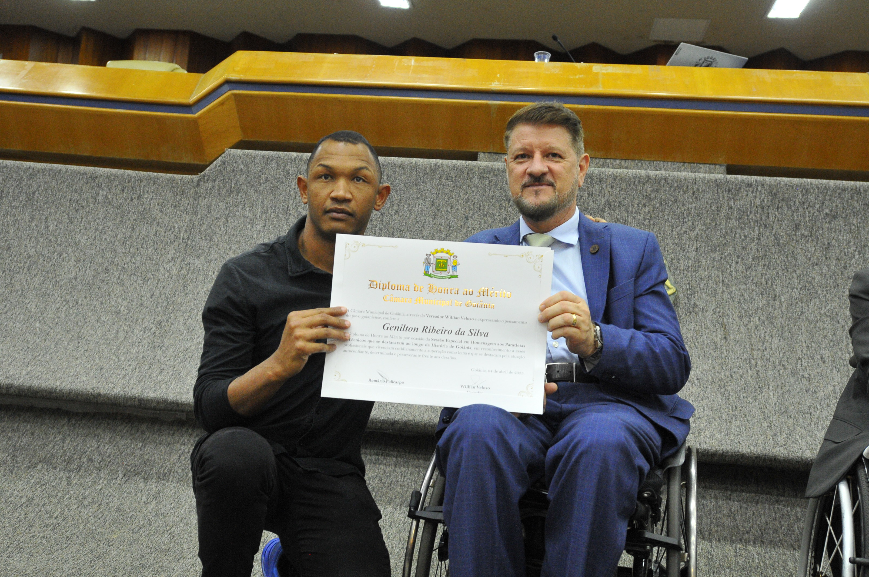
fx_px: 868
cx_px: 434
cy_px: 288
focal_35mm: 36
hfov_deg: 53.2
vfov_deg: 36.8
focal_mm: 24
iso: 1600
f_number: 2.8
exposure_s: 1/125
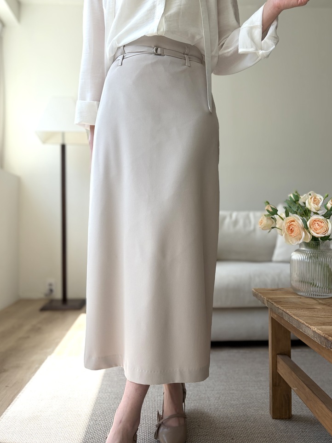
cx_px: 165
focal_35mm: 27
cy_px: 215
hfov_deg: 51.3
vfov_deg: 65.3
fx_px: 345
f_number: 1.6
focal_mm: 5.96
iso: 50
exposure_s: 1/500
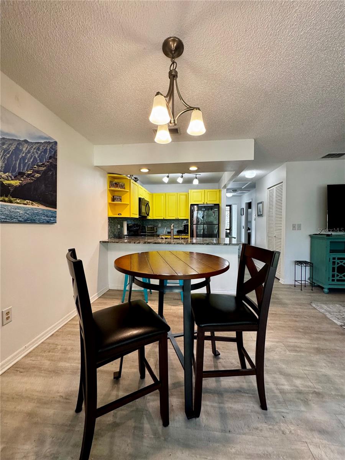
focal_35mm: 14
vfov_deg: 102.1
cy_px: 230
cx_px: 172
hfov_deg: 85.7
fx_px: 186
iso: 250
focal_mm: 2.22
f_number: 2.2
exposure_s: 1/120
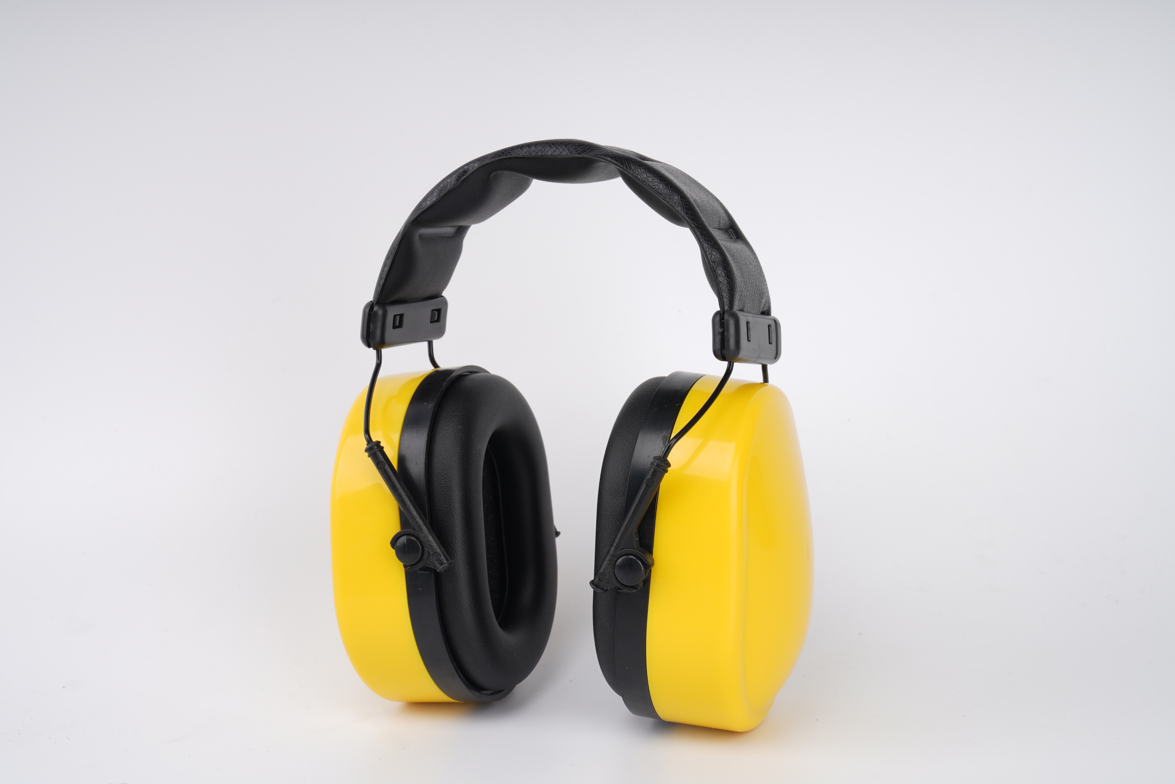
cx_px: 588
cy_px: 392
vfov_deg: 21.2
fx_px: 2089
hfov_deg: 31.4
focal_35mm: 64
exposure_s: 1/160
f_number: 16
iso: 50
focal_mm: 64
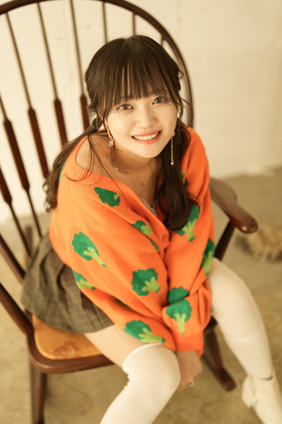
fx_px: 587
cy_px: 212
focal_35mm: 50
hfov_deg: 27.0
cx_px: 141
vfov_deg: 39.6
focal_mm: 50
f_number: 1.4
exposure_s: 1/50
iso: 320
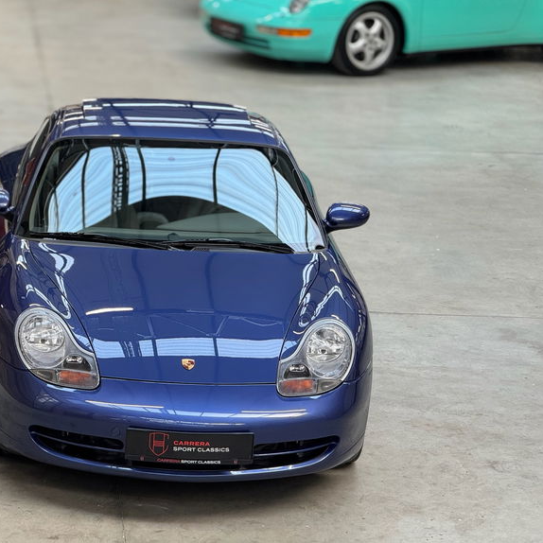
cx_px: 184
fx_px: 2520
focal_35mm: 142
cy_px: 272
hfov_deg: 12.3
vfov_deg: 12.3
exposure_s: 1/100
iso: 160
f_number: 2.8
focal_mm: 15.66
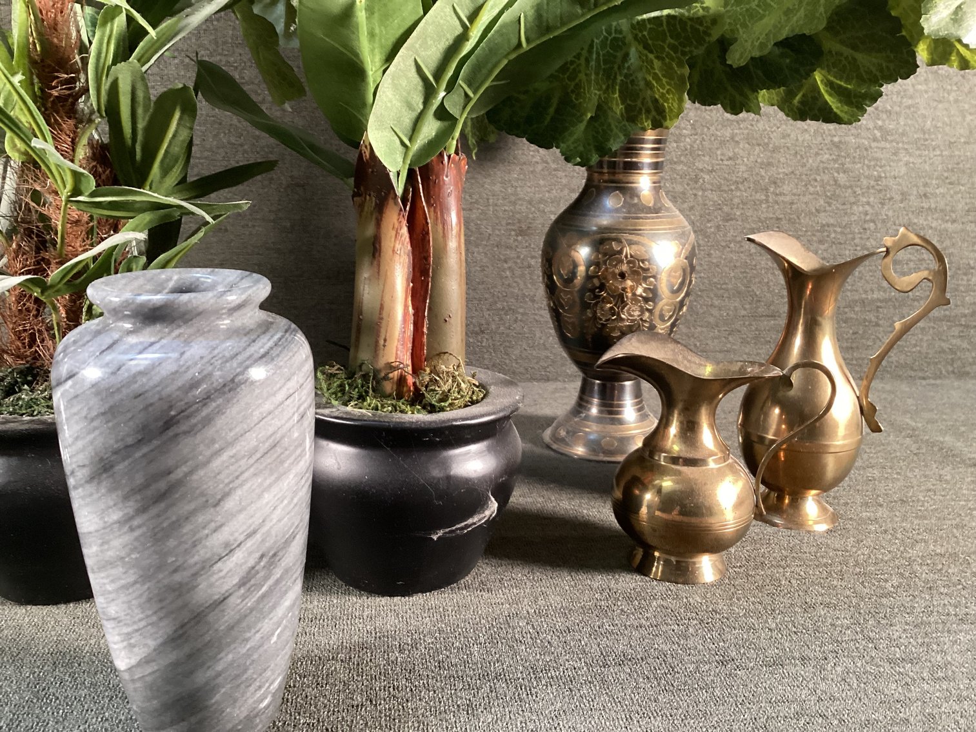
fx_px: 874
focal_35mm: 31
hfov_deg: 58.3
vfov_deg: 45.4
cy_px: 366
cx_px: 488
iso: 320
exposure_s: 1/60
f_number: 2.4
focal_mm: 3.3
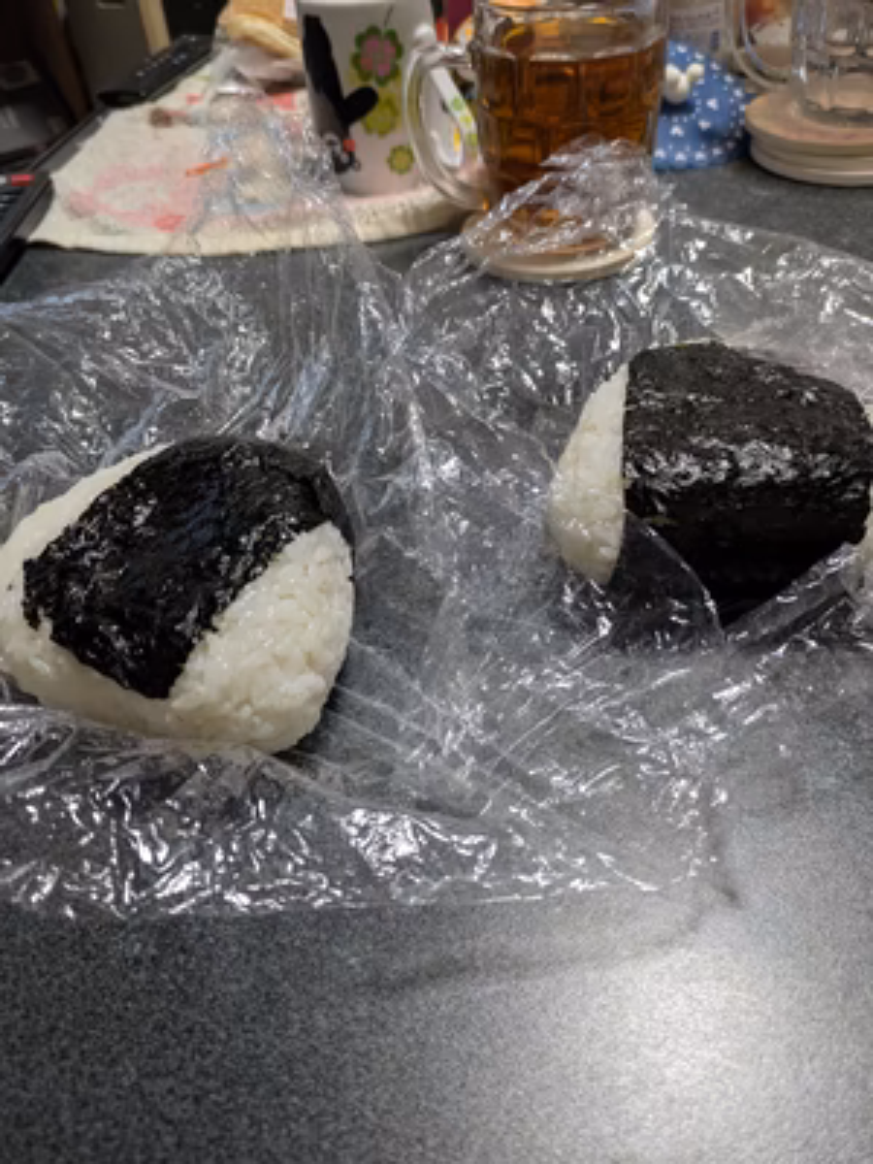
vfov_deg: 69.4
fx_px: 841
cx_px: 436
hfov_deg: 54.9
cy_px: 582
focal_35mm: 25
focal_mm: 5.43
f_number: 1.89
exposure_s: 1/30
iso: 298
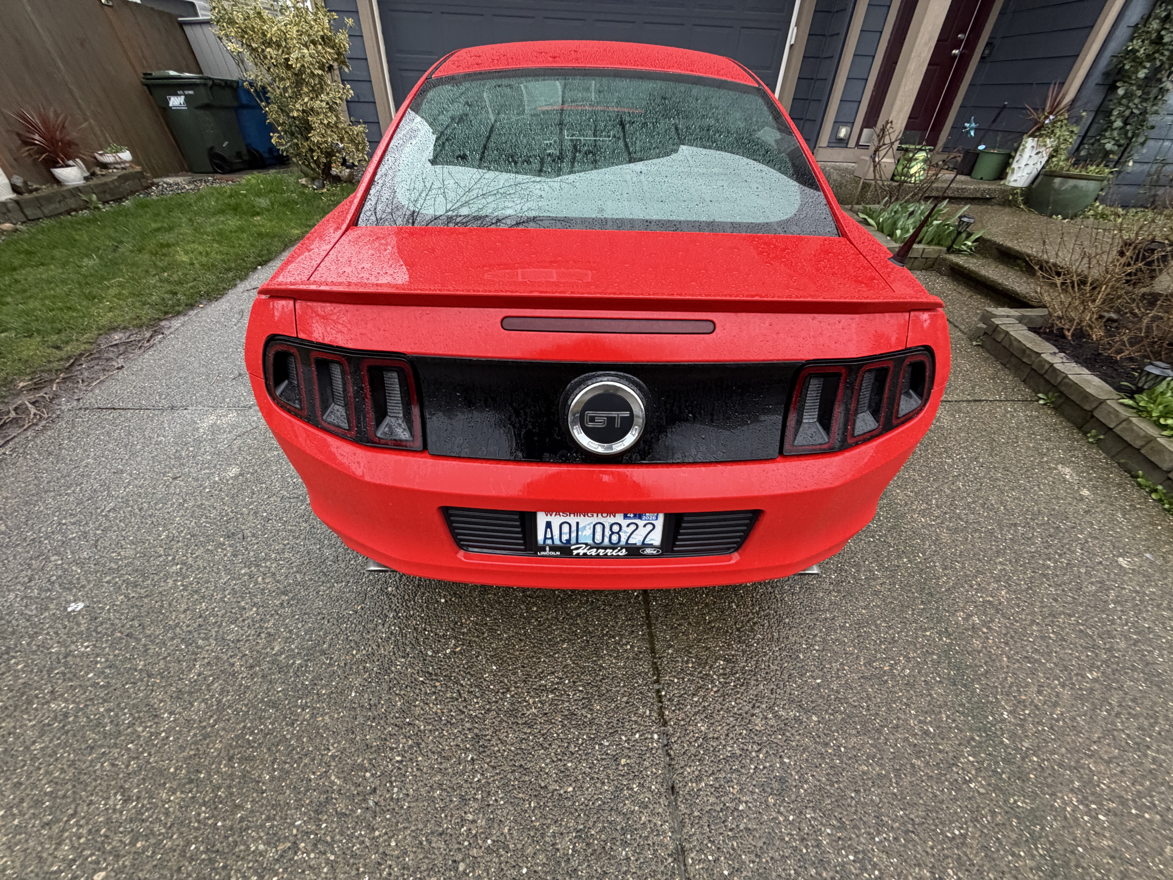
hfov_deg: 102.1
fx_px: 474
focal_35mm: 14
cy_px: 440
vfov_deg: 85.7
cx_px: 586
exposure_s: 1/67
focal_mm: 2.22
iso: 320
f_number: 2.2
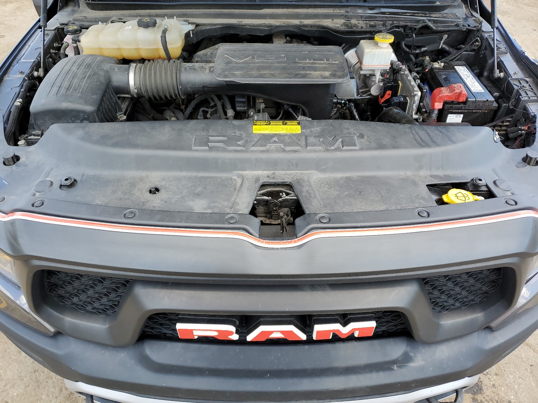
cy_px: 202
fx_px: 404
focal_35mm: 26
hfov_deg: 67.3
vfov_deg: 53.1
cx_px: 269
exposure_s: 1/400
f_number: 1.5
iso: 50
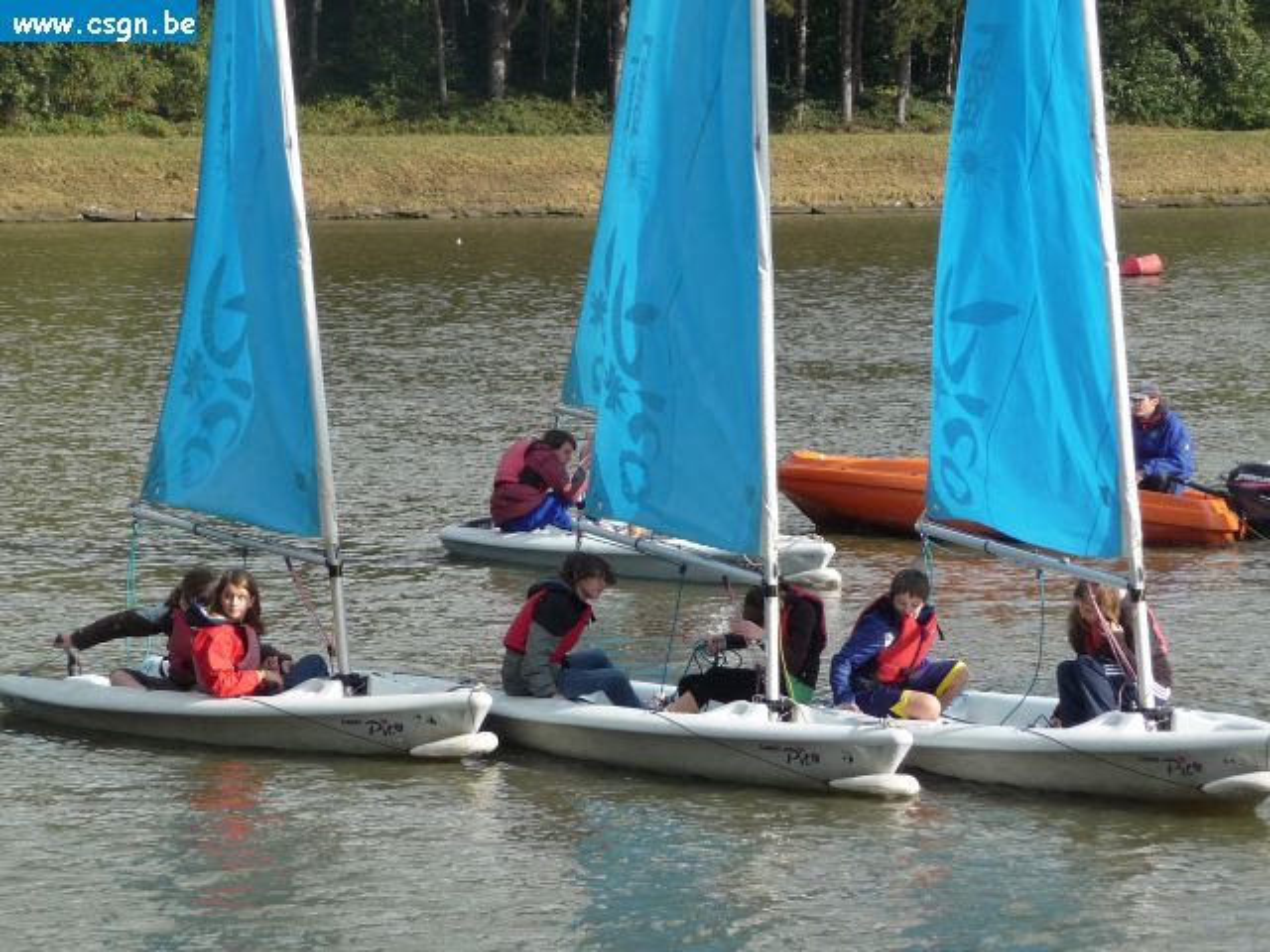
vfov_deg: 10.6
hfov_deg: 14.1
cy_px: 476
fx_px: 5136
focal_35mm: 140
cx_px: 635
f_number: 4.7
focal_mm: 17.5
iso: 100
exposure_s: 1/400
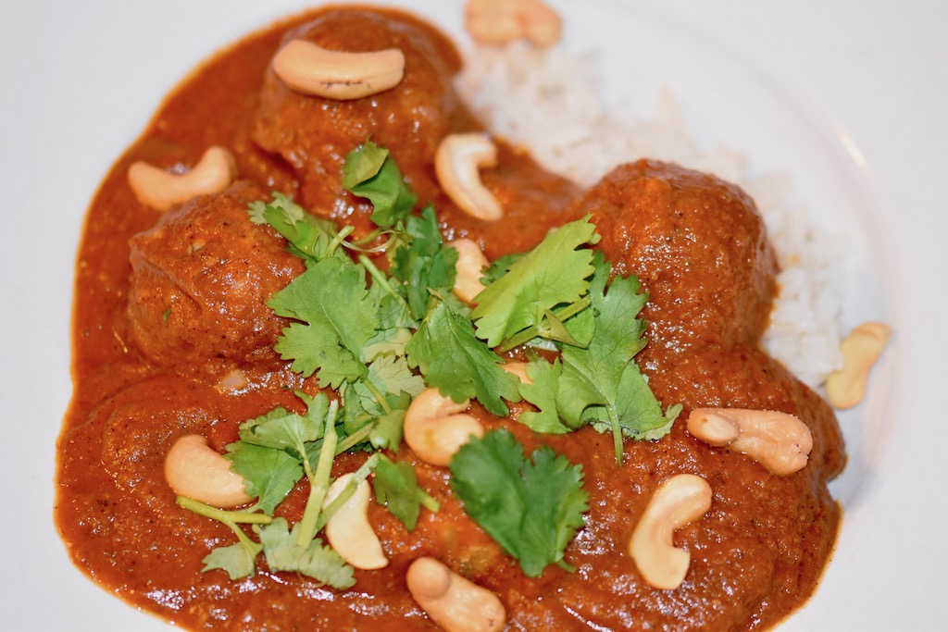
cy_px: 316
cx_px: 474
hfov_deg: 13.0
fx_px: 4148
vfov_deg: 8.7
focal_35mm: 158
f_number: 3.2
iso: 4500
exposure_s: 1/60
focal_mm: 105
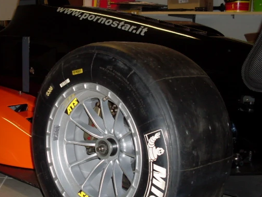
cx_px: 71
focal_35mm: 60
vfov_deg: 24.4
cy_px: 105
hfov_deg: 31.7
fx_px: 454
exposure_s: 1/45
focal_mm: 6.3
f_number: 2.8
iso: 100
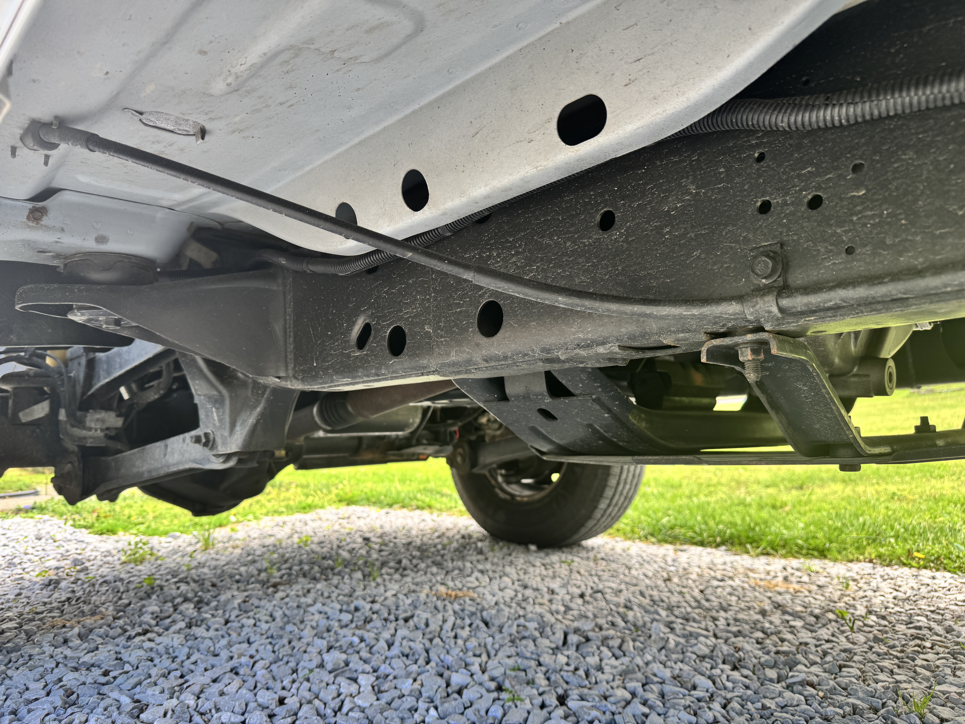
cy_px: 362
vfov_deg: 56.8
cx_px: 482
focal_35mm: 24
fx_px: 669
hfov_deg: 71.6
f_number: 1.78
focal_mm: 6.76
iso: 64
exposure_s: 1/121
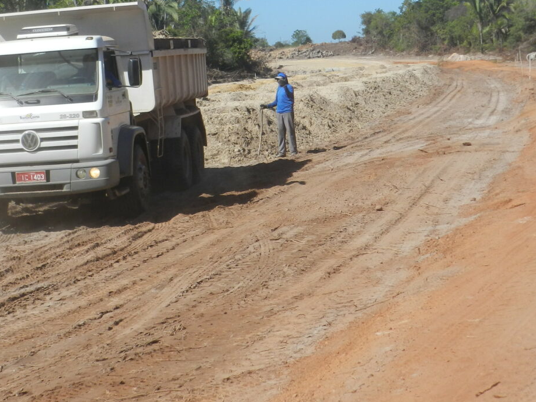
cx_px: 166
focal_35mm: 77
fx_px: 1192
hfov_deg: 25.2
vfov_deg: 19.0
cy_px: 95
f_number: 4.2
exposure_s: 1/1250
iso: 160
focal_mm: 8.1
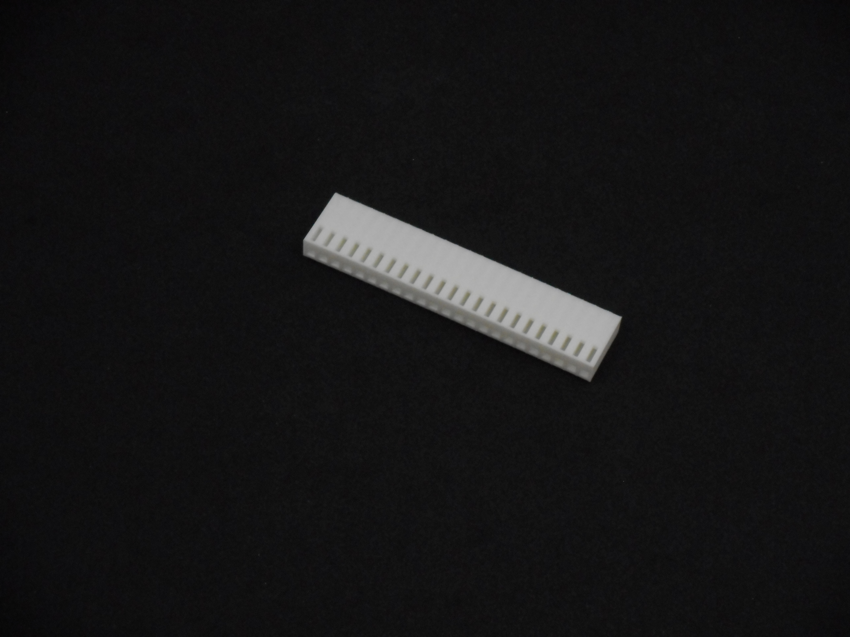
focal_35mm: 102
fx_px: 2505
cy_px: 318
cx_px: 425
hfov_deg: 19.3
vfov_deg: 14.5
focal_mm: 18.2
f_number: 5.8
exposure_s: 1/60
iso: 720
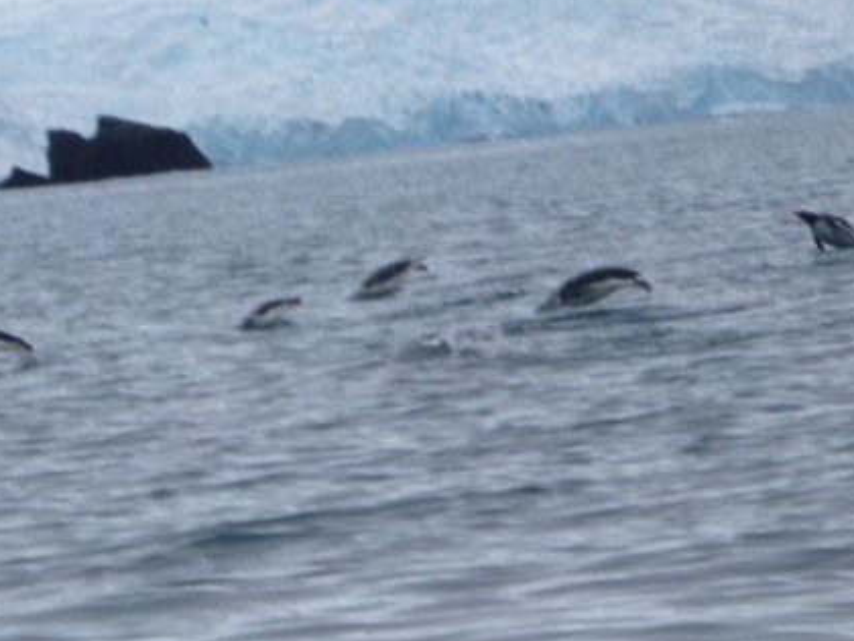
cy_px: 228
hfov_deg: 6.5
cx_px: 508
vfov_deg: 4.9
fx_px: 7525
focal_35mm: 305
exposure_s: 1/400
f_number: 5.7
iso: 100
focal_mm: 18
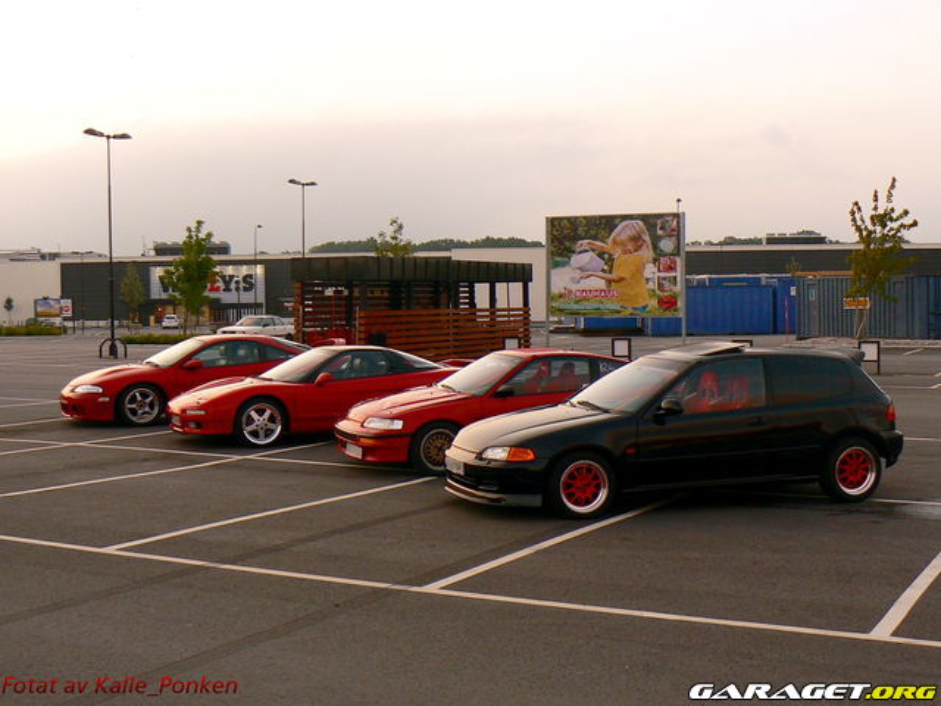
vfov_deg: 30.9
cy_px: 353
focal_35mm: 47
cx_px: 470
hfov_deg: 40.4
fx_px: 1278
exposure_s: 1/60
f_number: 4
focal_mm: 6.5
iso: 80
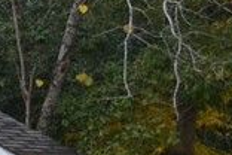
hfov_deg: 8.5
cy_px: 232
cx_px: -534
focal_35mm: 188
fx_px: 1211
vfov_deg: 7.2
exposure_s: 1/125
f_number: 5.6
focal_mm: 18
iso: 100
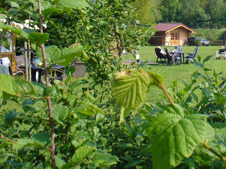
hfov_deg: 29.7
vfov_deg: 22.5
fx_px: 418
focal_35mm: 64
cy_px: 26
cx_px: 177
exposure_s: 1/160
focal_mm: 6.1
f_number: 5.6
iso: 80
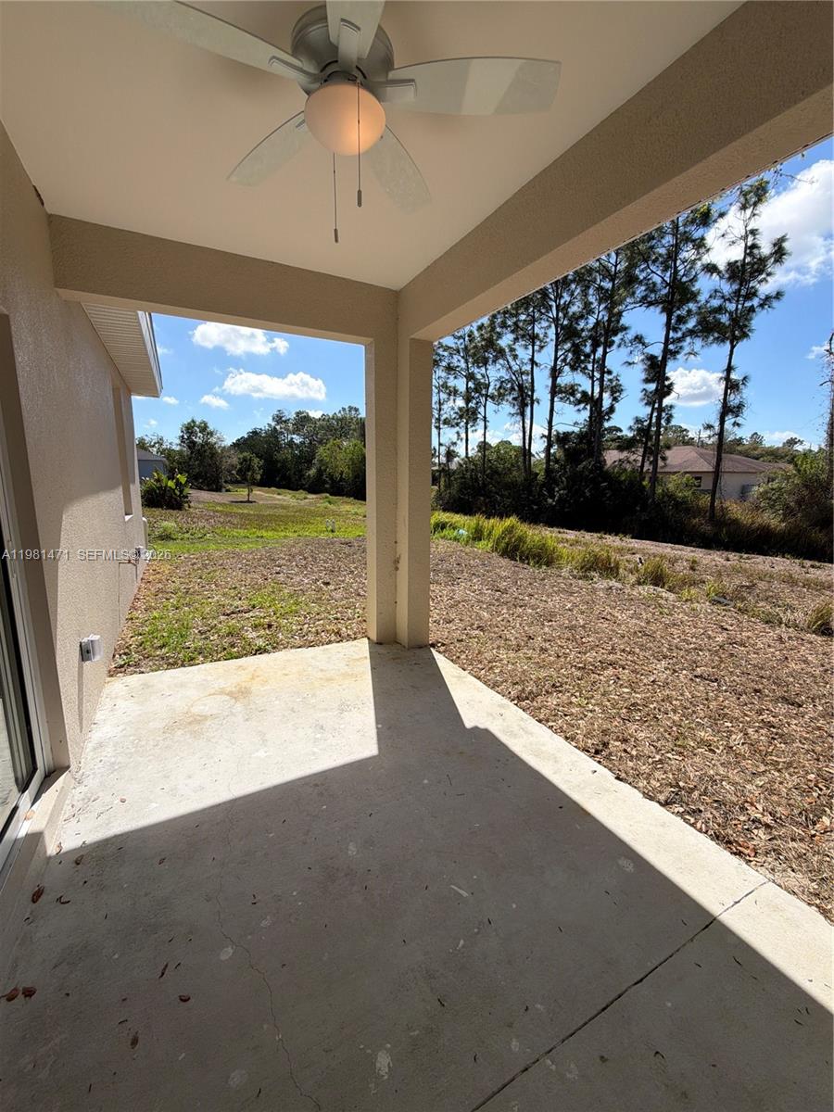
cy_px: 556
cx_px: 417
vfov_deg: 102.1
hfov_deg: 85.7
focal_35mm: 14
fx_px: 450
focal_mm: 2.22
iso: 20
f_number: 2.2
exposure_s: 1/864
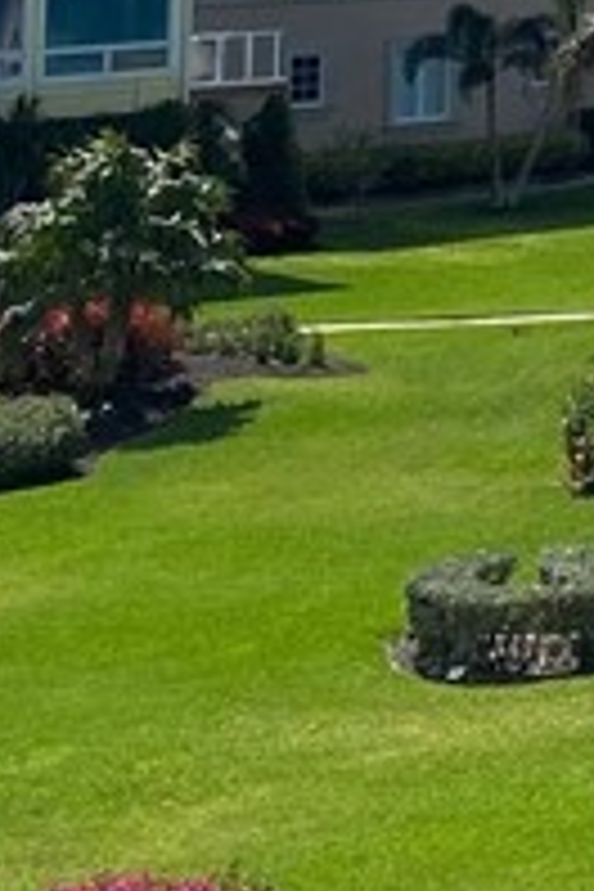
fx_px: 3465
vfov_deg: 13.5
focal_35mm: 140
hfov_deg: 7.9
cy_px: -572
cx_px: 2025
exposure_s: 1/4608
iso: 32
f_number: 1.8
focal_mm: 4.25
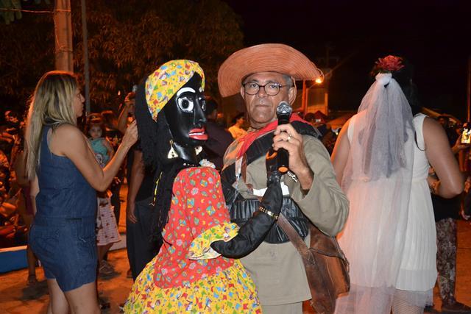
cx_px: 236
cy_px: 157
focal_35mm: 38
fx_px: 491
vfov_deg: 35.5
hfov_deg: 51.3
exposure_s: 1/60
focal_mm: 25
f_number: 4
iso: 3200
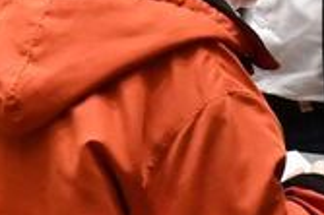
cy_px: 19
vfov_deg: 3.4
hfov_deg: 5.0
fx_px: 3677
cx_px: 101
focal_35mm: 409
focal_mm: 38
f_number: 4.5
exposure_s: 1/80
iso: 4000
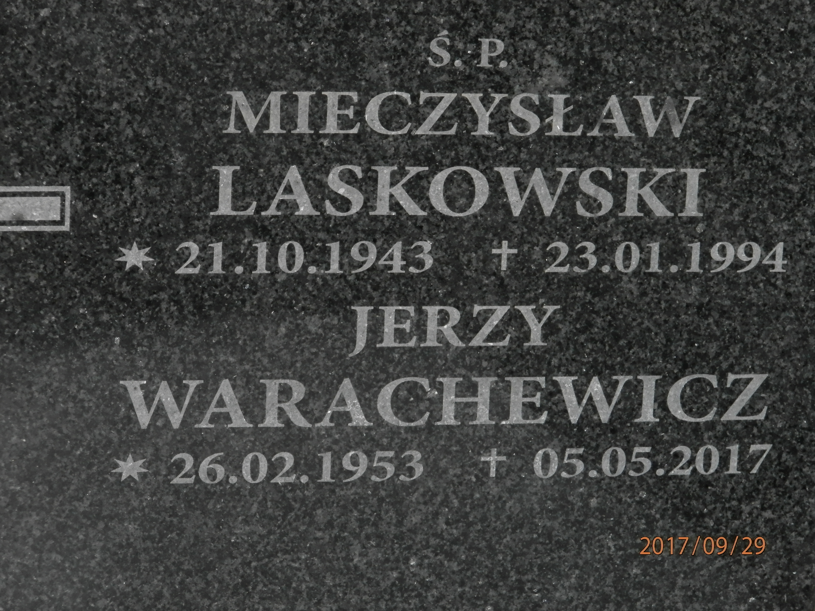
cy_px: 306
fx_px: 3108
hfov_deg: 14.9
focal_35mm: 132
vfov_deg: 11.2
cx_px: 408
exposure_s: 1/160
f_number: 4.7
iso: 400
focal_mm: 23.6
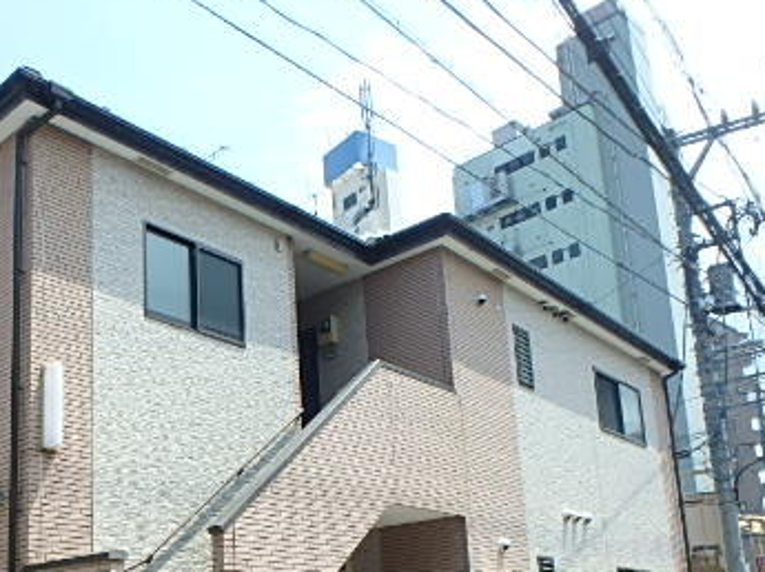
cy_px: 499
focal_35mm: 39
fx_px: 861
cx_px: 242
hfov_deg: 47.0
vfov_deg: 34.9
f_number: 3.5
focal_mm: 3.7
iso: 125
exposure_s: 1/640
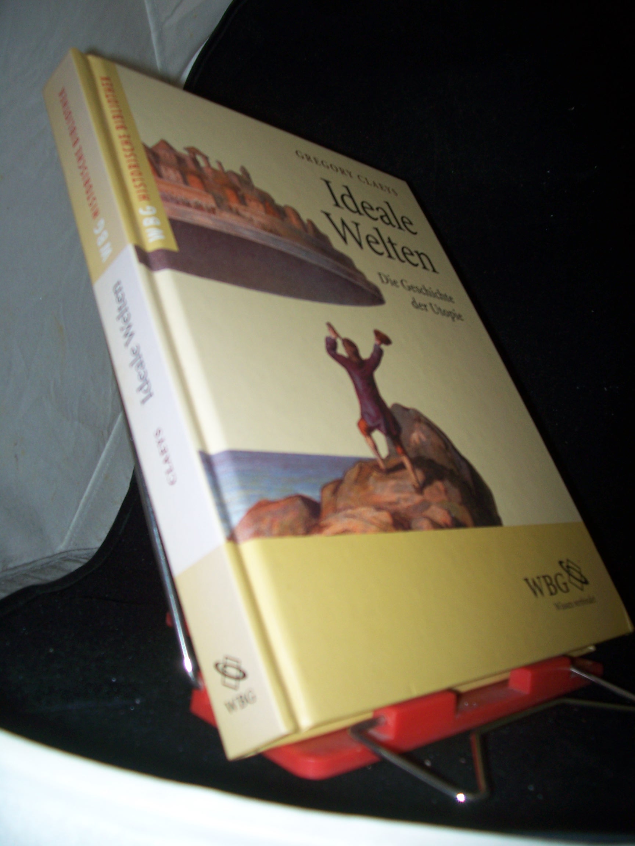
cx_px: 318
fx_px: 832
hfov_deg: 41.8
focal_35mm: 34
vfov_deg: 54.0
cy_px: 423
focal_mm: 5.6
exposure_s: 1/60
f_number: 2.7
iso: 80
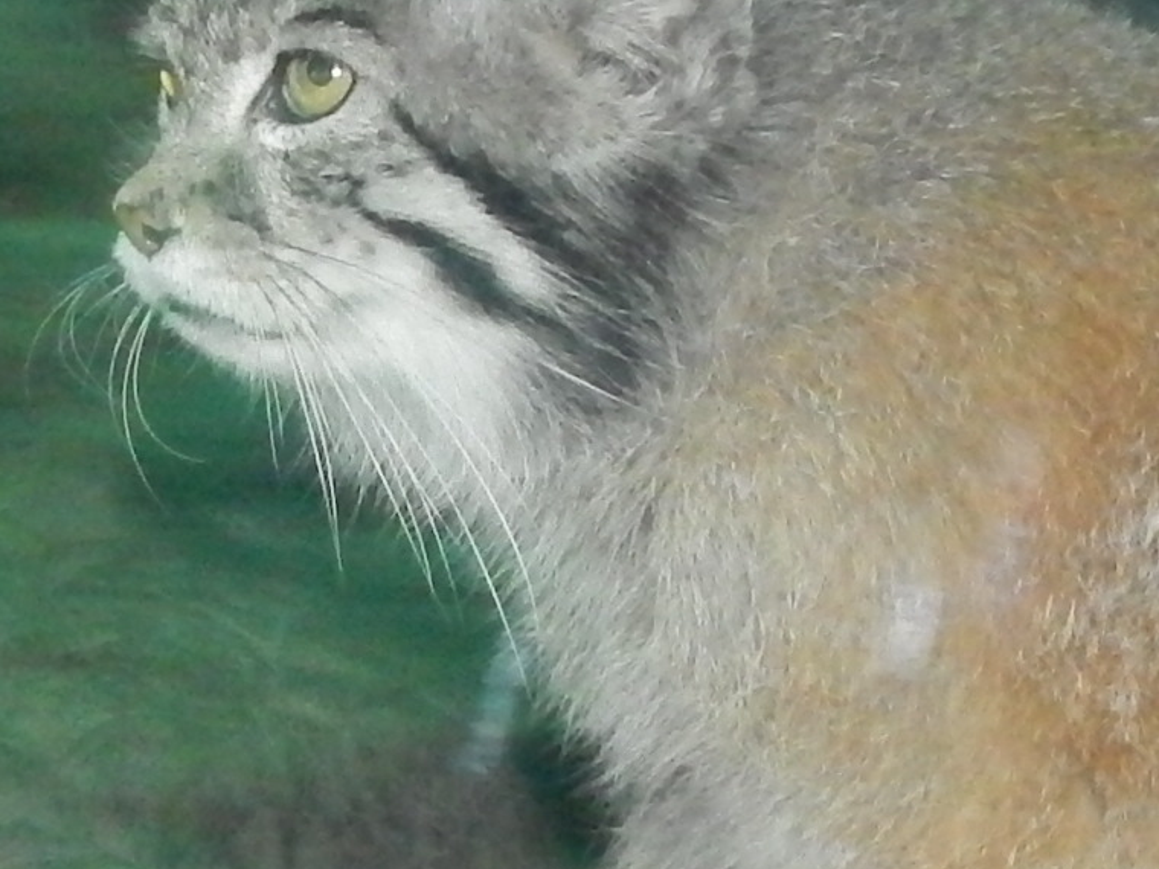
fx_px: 1038
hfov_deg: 58.3
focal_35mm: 31
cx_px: 598
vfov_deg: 45.2
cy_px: 340
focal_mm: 4
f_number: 3
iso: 800
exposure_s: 1/8
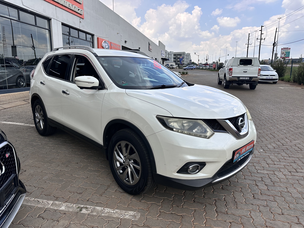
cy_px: 114
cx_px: 152
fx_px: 211
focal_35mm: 24
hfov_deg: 71.6
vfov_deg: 56.8
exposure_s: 1/1949
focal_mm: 6.86
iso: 80
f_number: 1.78
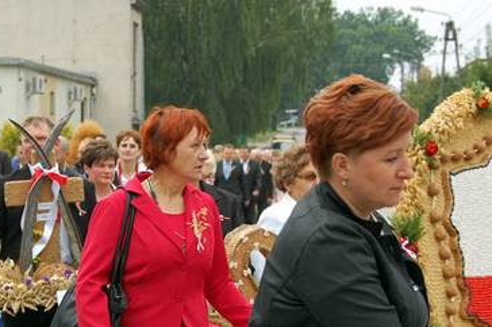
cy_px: 248
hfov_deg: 21.7
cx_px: 197
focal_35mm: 94
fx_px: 1283
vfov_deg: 14.5
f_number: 6.3
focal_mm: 38
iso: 200
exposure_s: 1/160
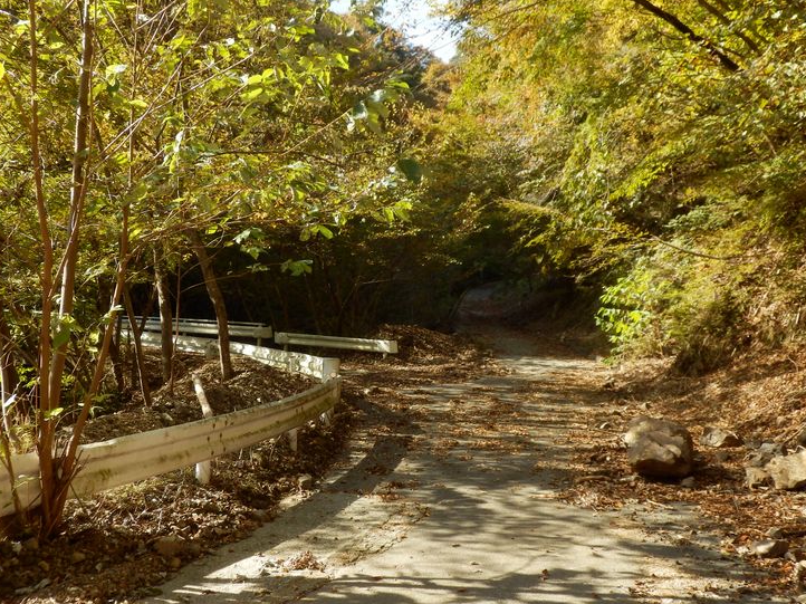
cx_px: 395
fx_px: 954
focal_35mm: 41
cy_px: 315
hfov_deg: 45.8
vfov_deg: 35.1
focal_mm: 6.6
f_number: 3.9
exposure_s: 1/160
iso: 80
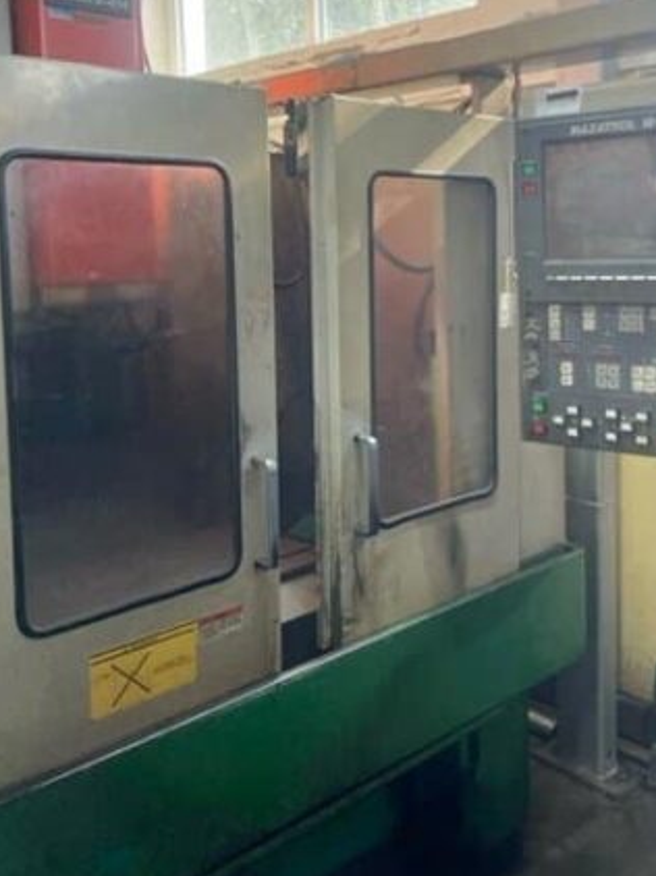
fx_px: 936
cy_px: 311
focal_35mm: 37
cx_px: 392
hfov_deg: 38.5
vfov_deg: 49.5
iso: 32
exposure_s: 1/100
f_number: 1.6
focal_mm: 4.2
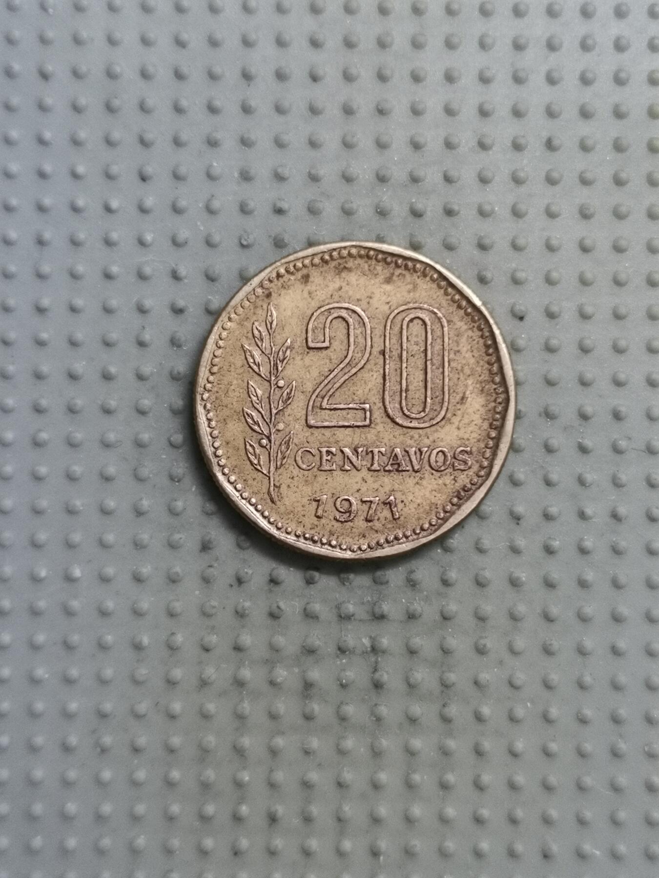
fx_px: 1320
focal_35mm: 52
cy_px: 439
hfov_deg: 28.0
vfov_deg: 36.8
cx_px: 330
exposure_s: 1/22.5
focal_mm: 4.75
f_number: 1.8
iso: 500
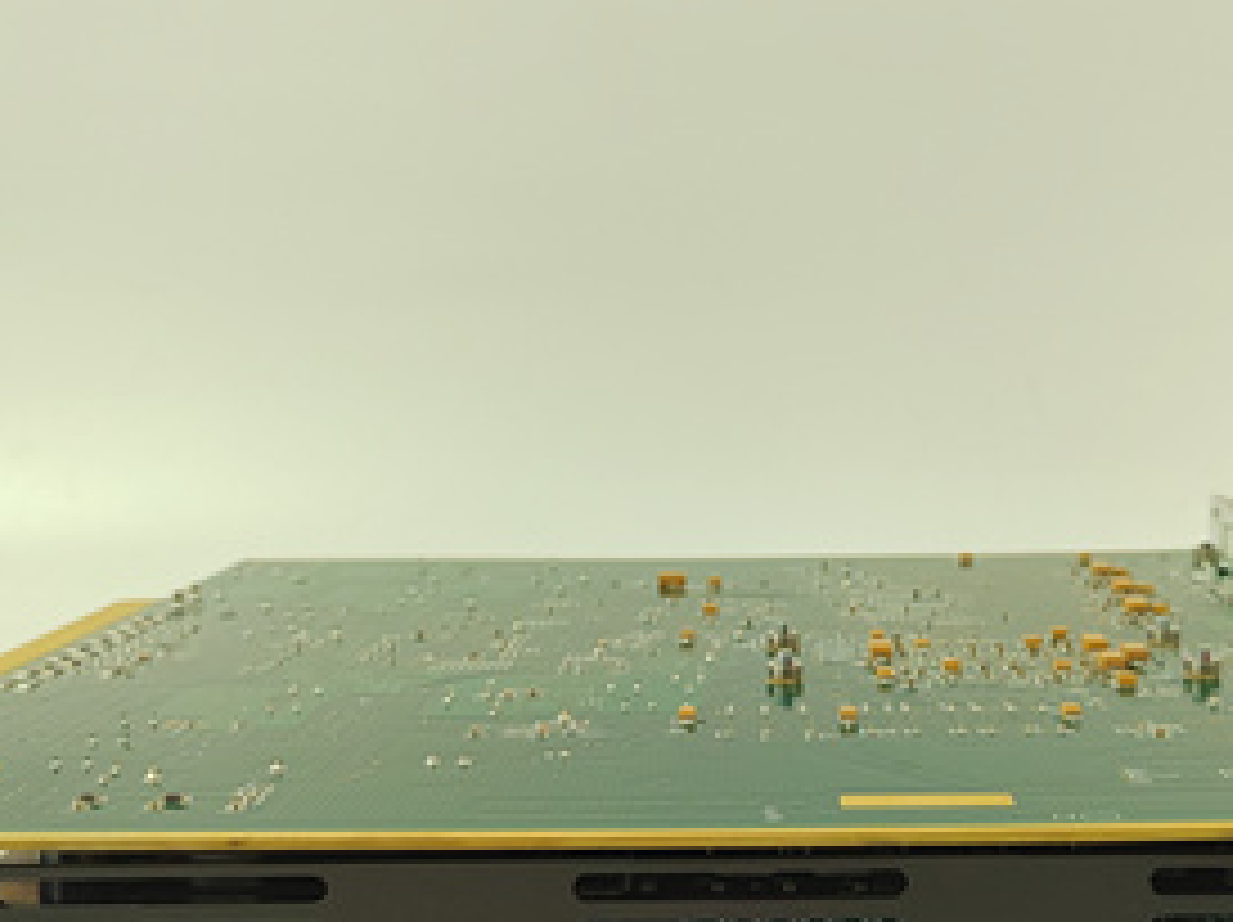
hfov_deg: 44.5
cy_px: 546
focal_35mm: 42
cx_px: 752
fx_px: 1495
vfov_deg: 34.2
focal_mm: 5.52
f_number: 1.9
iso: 1441
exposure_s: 1/50
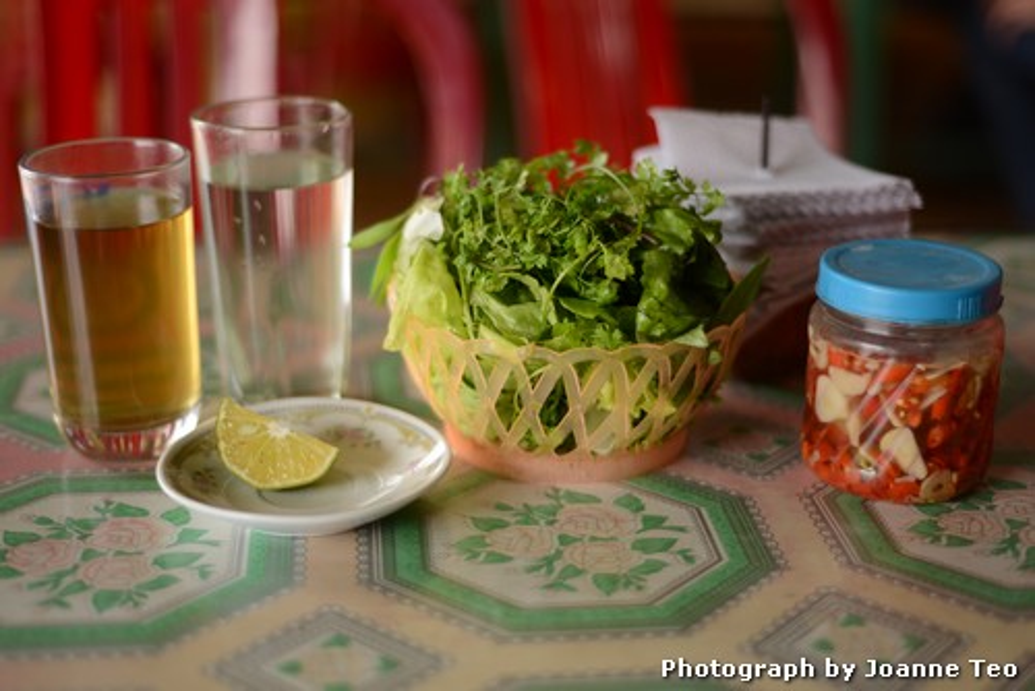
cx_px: 518
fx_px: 1438
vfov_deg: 27.0
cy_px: 346
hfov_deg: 39.6
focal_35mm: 50
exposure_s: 1/400
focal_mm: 50
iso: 200
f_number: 1.8
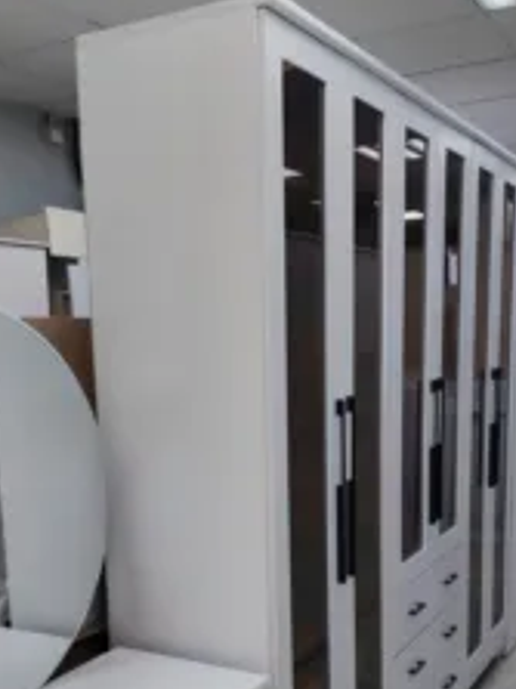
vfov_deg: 43.1
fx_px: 855
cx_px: 253
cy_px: 476
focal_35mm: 43
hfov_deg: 33.6
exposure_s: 1/177
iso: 100
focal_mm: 5.25
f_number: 1.75
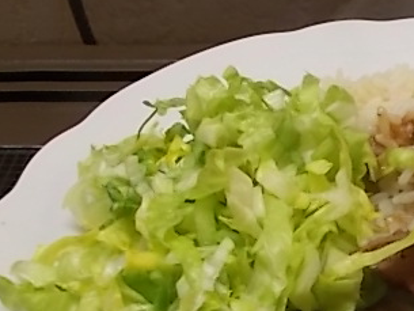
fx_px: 754
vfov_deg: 22.3
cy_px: 318
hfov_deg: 29.0
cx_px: 400
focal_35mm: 63
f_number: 3.4
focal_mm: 5.3
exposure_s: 1/20
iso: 200
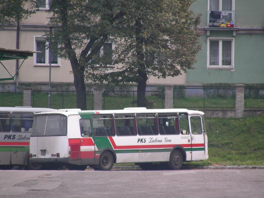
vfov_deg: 3.9
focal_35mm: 380
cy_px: 99
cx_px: 132
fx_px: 2898
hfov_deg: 5.2
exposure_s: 1/257
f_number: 3.5
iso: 50
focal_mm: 63.3
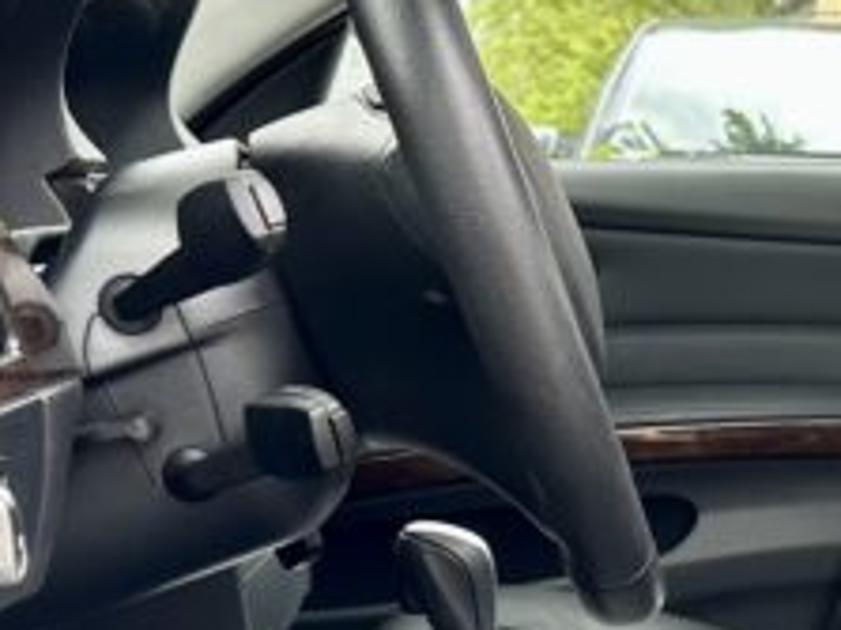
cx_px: 962
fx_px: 2088
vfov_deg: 17.1
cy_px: 396
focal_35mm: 86
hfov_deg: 21.4
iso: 80
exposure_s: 1/169
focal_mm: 6.86
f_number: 1.78
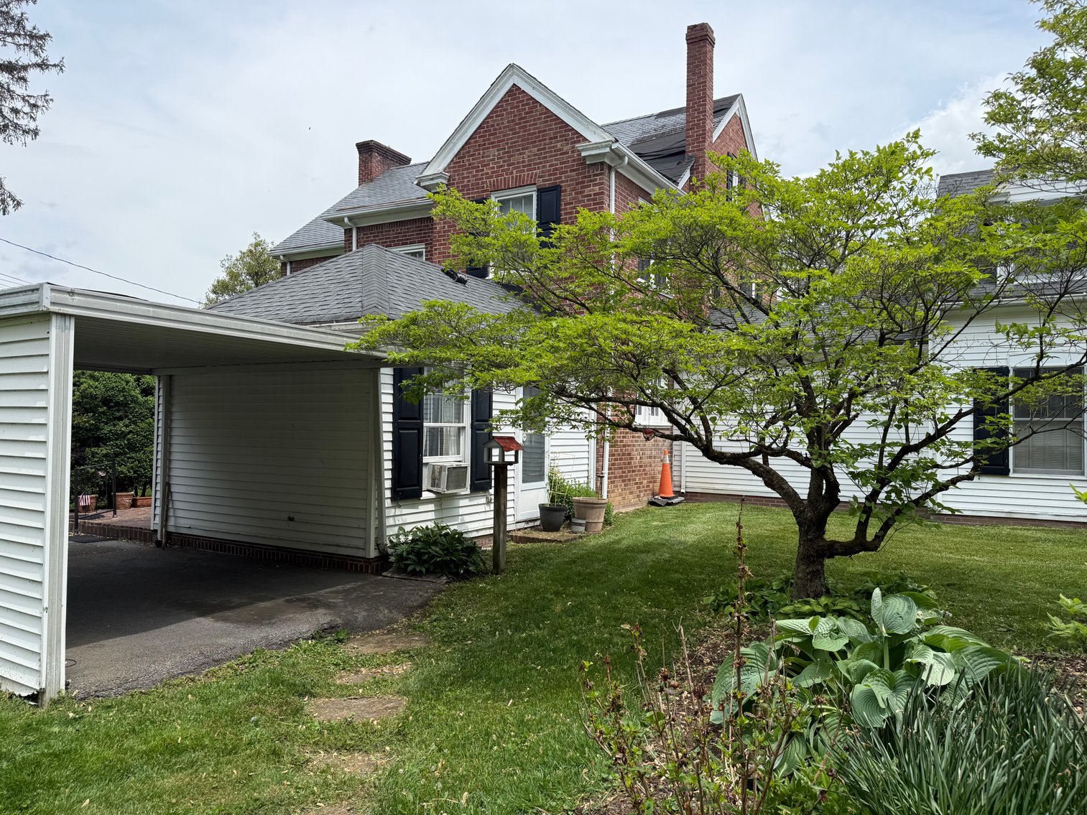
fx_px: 754
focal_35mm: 24
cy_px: 408
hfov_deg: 71.6
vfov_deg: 56.8
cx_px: 544
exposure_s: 1/3279
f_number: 1.78
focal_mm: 6.76
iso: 80
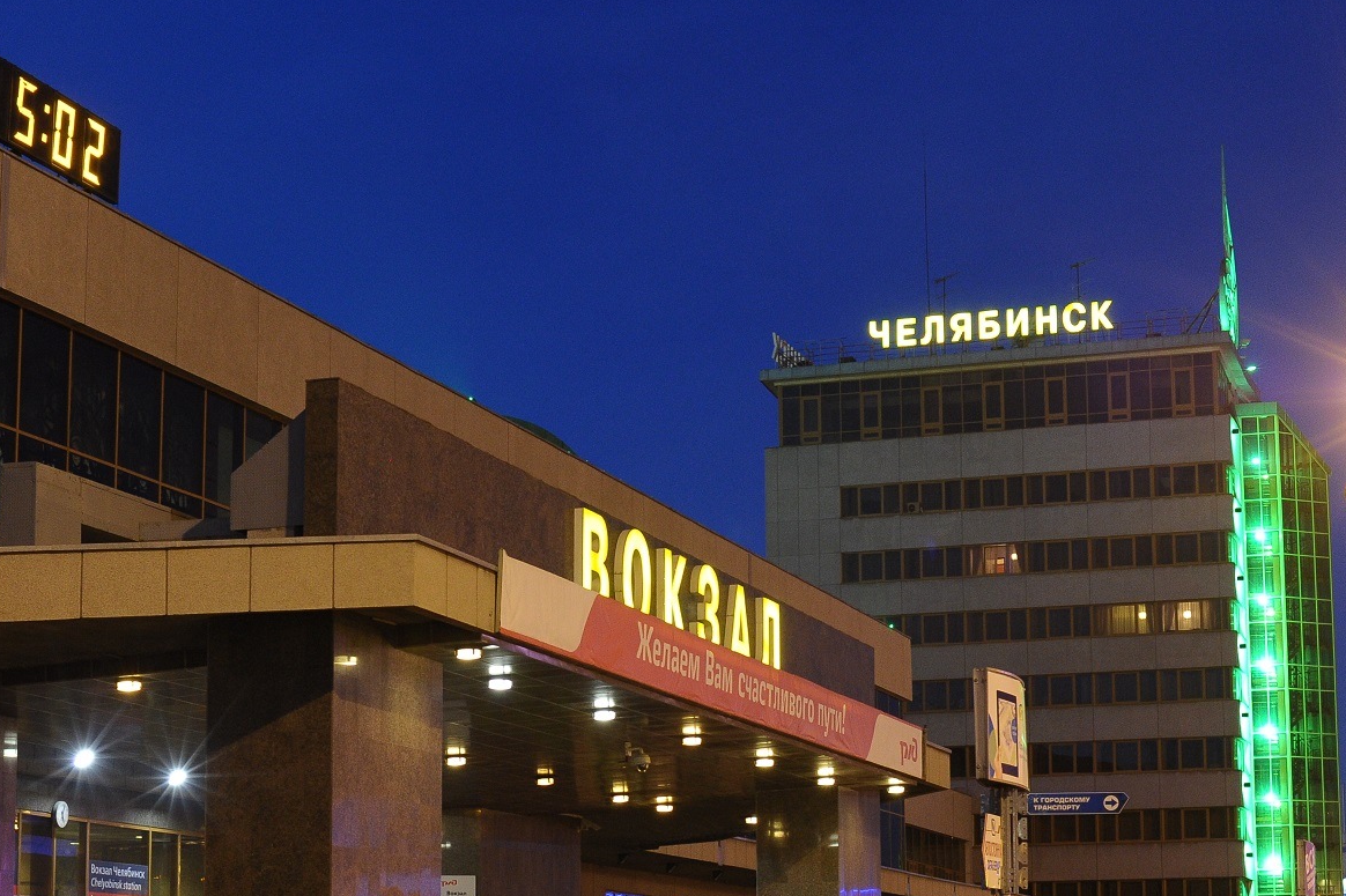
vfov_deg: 18.6
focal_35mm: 73
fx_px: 2728
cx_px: 601
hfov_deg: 27.7
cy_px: 650
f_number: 5.6
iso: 3200
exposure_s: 1/15
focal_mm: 50
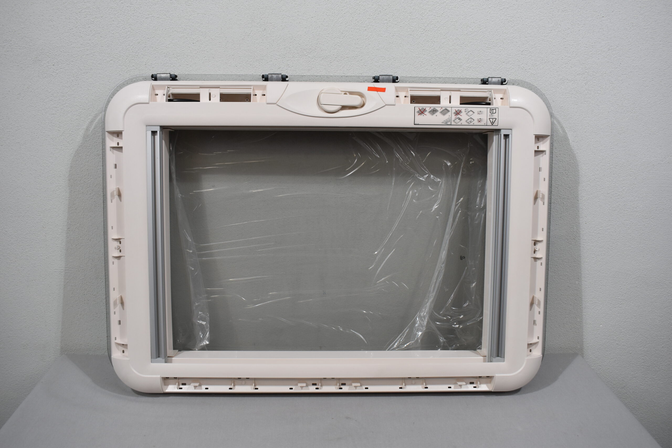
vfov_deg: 41.7
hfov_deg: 59.5
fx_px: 588
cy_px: 224
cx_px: 336
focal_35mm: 32
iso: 400
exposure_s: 1/125
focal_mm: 21
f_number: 5.6
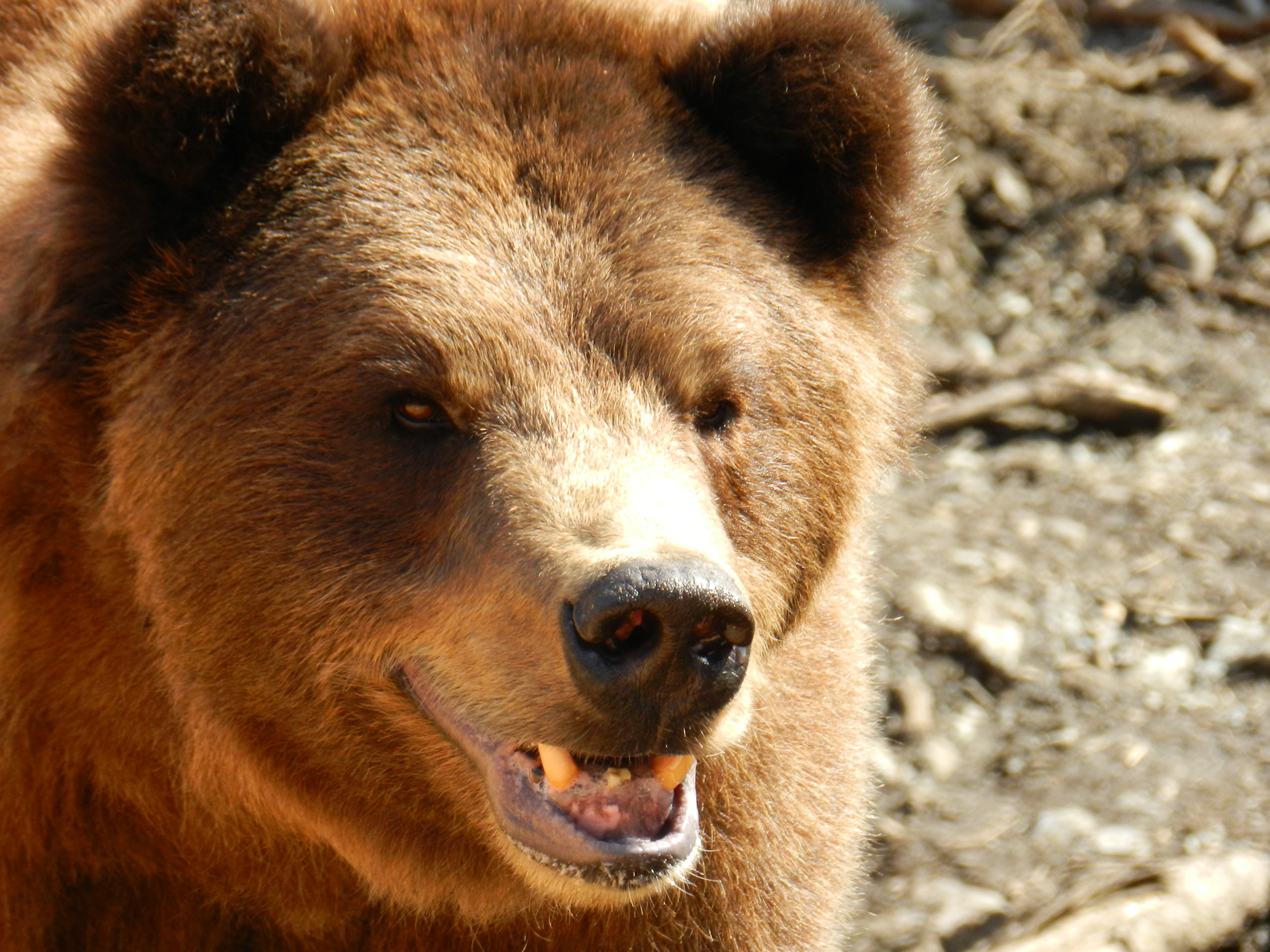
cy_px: 476
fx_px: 14785
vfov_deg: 3.7
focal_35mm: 403
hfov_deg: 4.9
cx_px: 635
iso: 160
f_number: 5.6
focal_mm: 71.7
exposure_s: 1/160
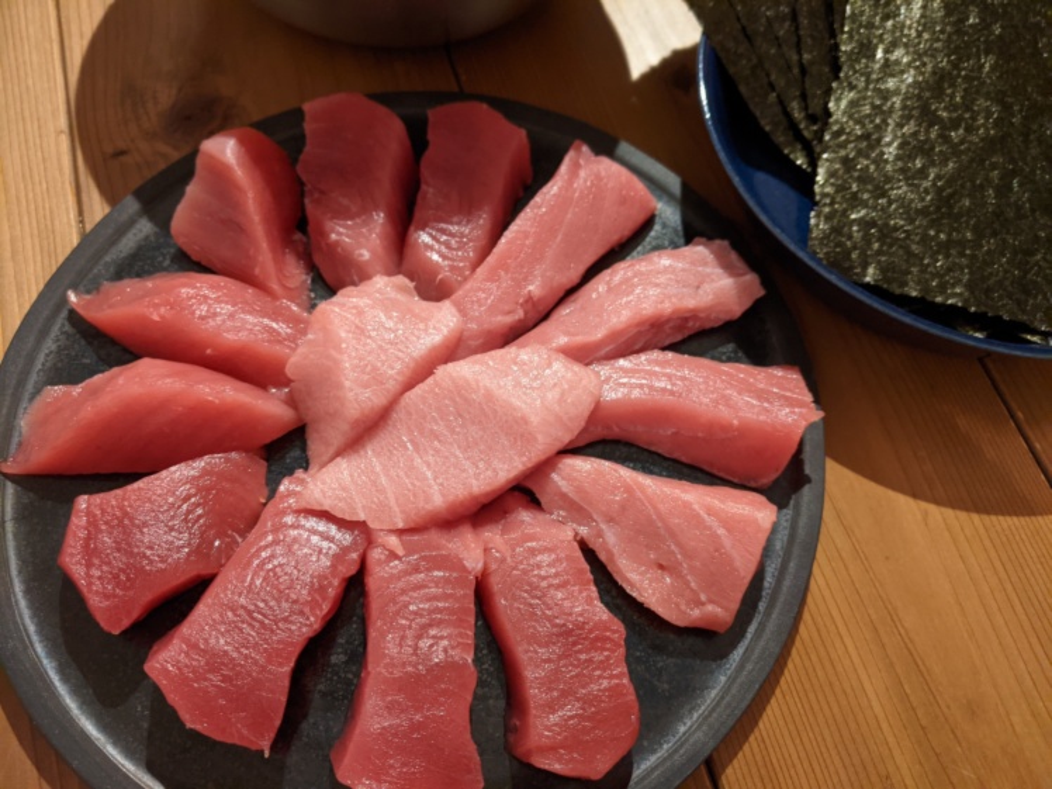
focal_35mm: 27
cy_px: 394
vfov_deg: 51.4
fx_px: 821
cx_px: 526
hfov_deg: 65.3
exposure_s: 1/24
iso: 799
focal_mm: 4.44
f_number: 1.8
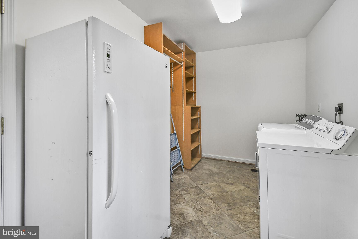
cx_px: 179
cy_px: 120
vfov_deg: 77.3
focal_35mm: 15
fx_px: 149
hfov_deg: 100.4
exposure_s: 1/10
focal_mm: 10
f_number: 8
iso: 200
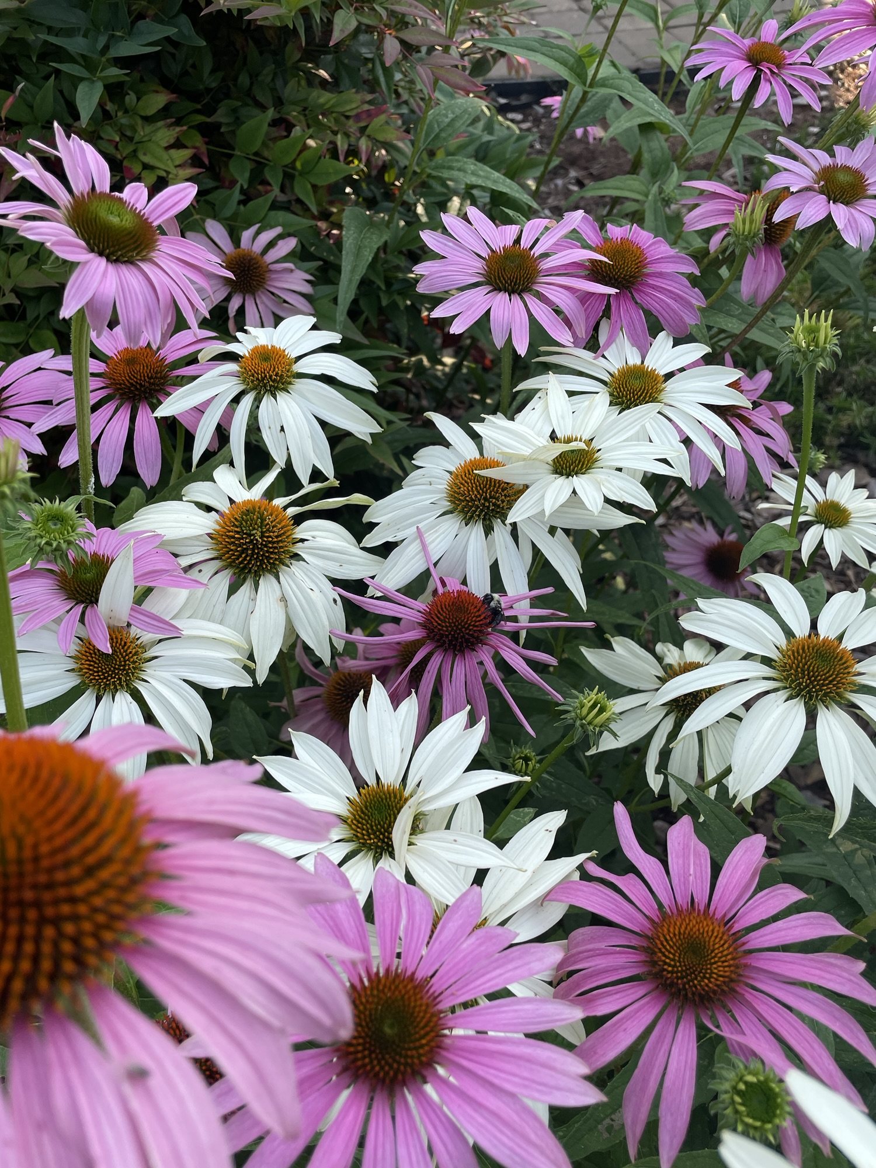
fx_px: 877
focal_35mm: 26
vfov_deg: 67.3
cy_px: 584
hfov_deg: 53.1
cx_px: 438
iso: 32
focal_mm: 4.2
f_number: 1.6
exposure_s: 1/633
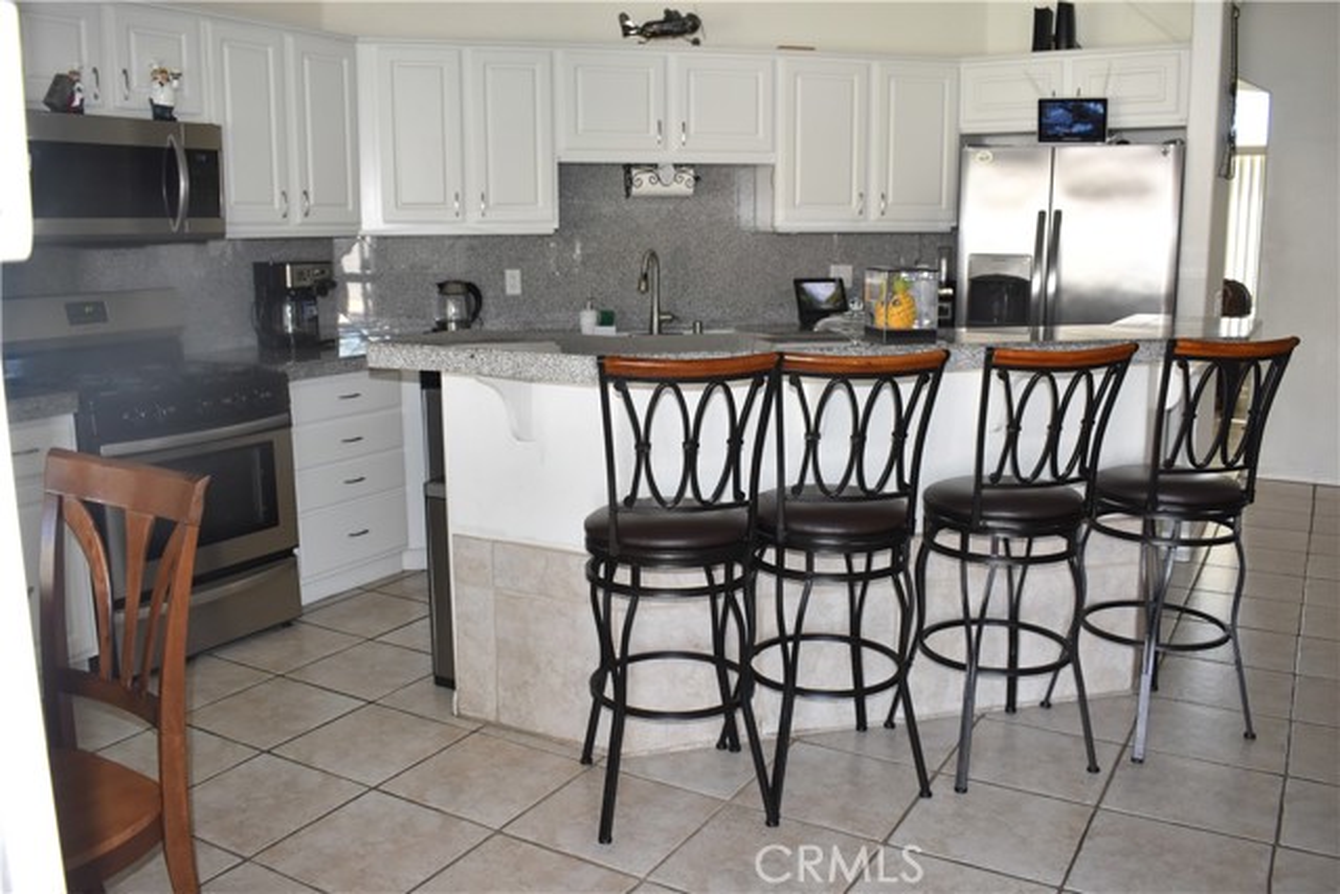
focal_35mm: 30
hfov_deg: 61.9
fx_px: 1117
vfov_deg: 43.6
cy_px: 447
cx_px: 670
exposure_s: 1/125
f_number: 5.6
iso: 800
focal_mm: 20
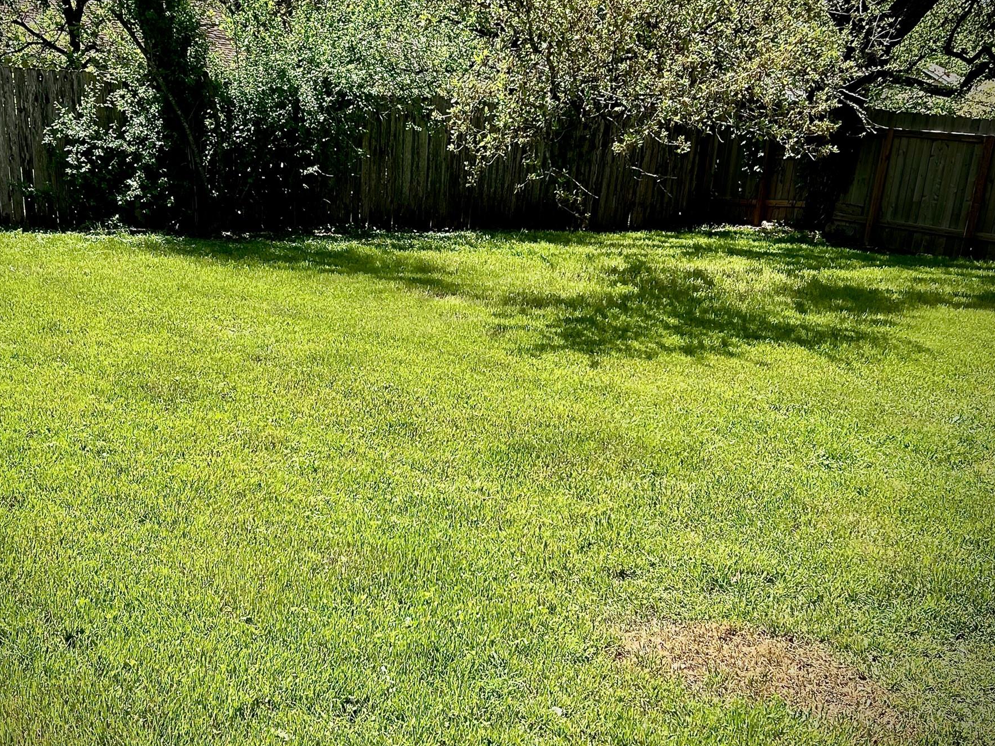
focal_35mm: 30
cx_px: 445
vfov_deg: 46.8
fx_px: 862
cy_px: 354
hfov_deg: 59.8
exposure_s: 1/2208
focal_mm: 5.7
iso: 50
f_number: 1.5
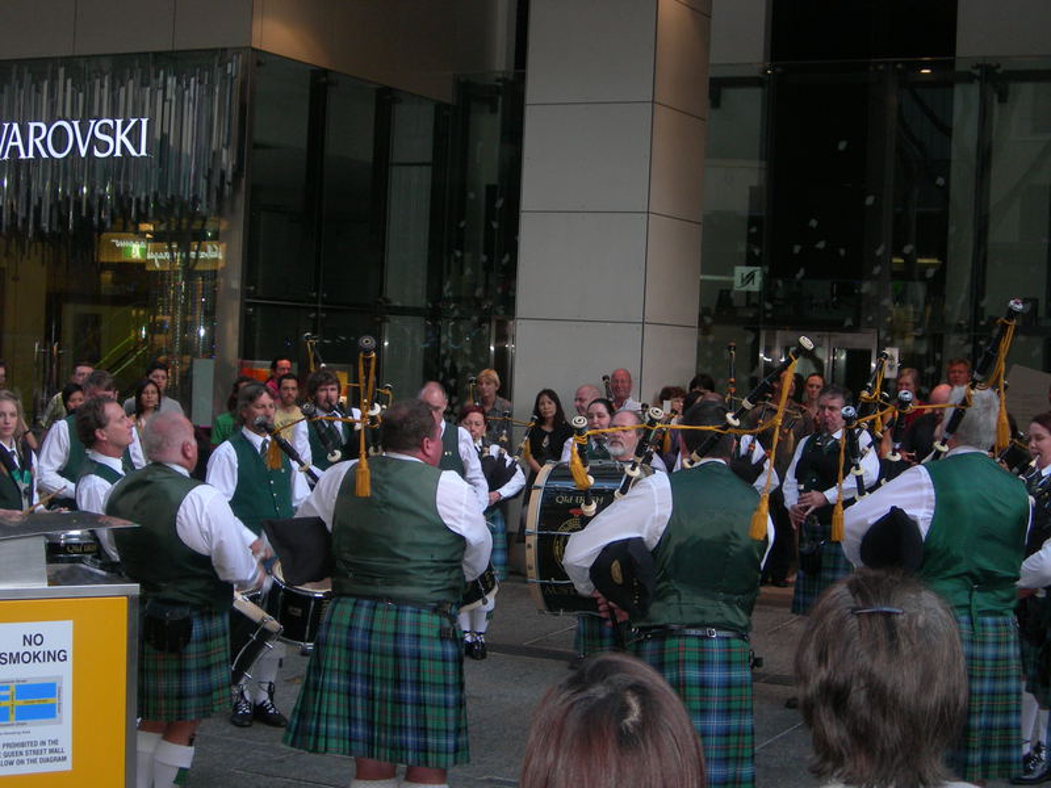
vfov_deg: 24.0
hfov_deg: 31.7
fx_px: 1852
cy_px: 394
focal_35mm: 61
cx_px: 526
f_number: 3.5
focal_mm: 12.7
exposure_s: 1/60.1
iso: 111
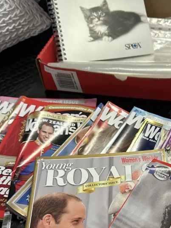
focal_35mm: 46
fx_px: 303
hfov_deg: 30.8
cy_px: 174
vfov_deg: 40.0
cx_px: 136
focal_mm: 6.86
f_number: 1.78
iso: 160
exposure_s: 1/100
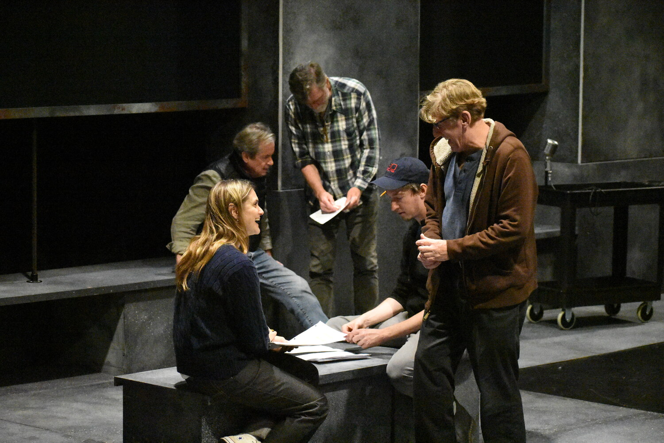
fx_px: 2268
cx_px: 332
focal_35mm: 123
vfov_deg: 11.1
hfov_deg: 16.7
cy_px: 222
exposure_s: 1/800
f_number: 4.8
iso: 25600
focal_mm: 82
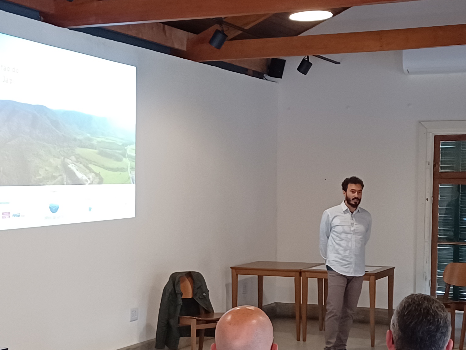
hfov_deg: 28.6
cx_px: 240
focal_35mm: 68
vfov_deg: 21.6
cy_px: 223
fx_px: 915
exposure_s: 1/30
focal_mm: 4.6
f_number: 1.8
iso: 400
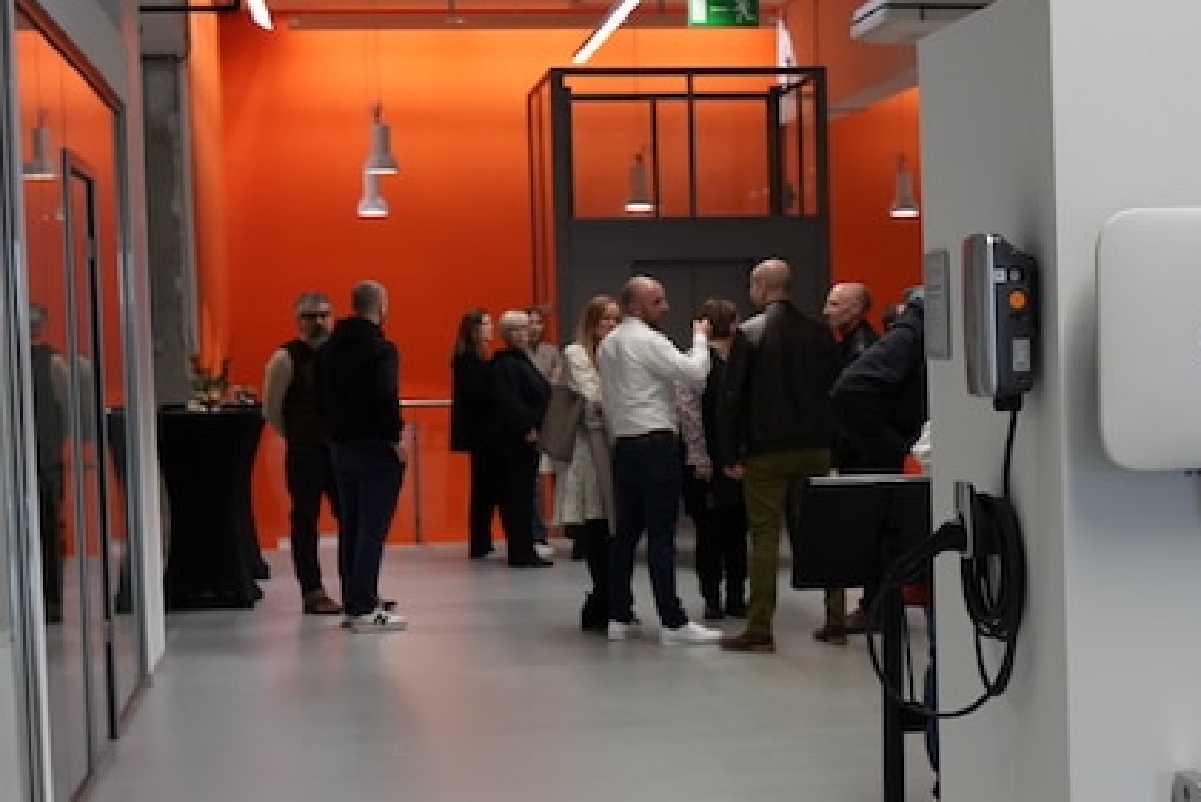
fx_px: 2576
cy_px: 544
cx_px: 839
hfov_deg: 26.0
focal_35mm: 77
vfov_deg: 17.6
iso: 800
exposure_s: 1/160
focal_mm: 32.5
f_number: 4
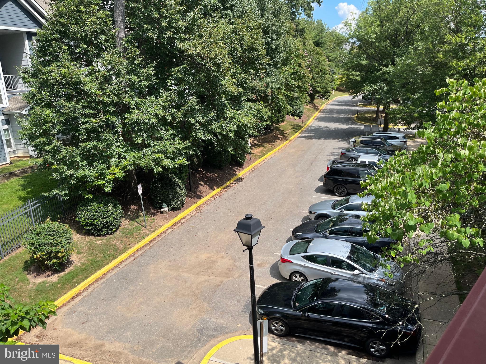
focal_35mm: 26
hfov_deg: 67.3
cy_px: 182
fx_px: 365
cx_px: 243
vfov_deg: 53.1
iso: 50
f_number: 1.6
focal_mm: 5.1
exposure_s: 1/2179
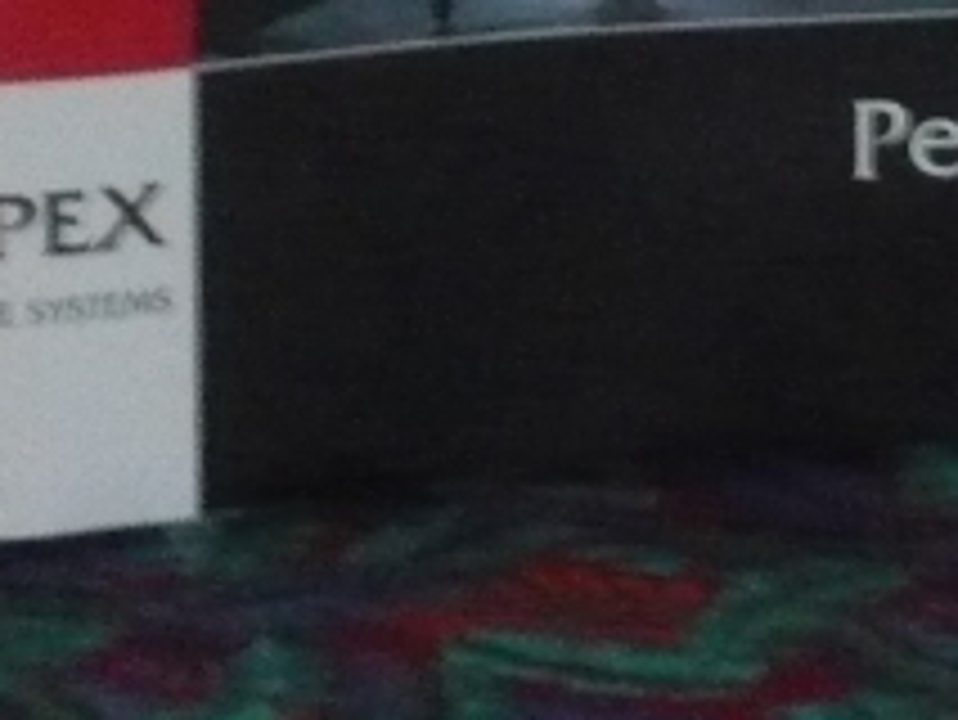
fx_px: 8390
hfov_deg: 6.4
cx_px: 1493
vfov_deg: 4.8
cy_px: -972
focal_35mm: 303
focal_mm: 10.3
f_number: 4.3
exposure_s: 1/30
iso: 640
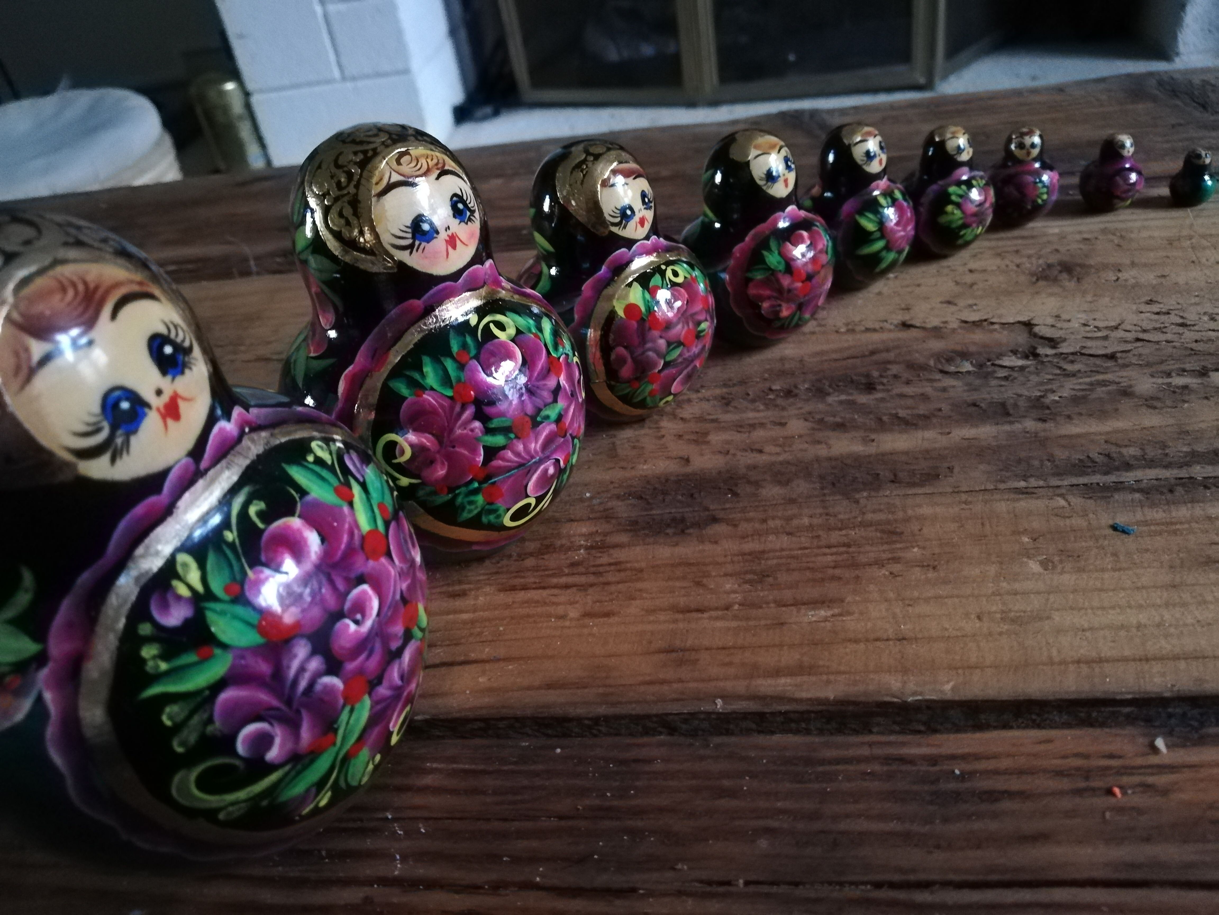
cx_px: 610
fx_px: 951
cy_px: 458
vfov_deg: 51.4
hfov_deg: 65.3
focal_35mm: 27
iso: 1250
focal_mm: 3.81
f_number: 2.2
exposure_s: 1/16.7
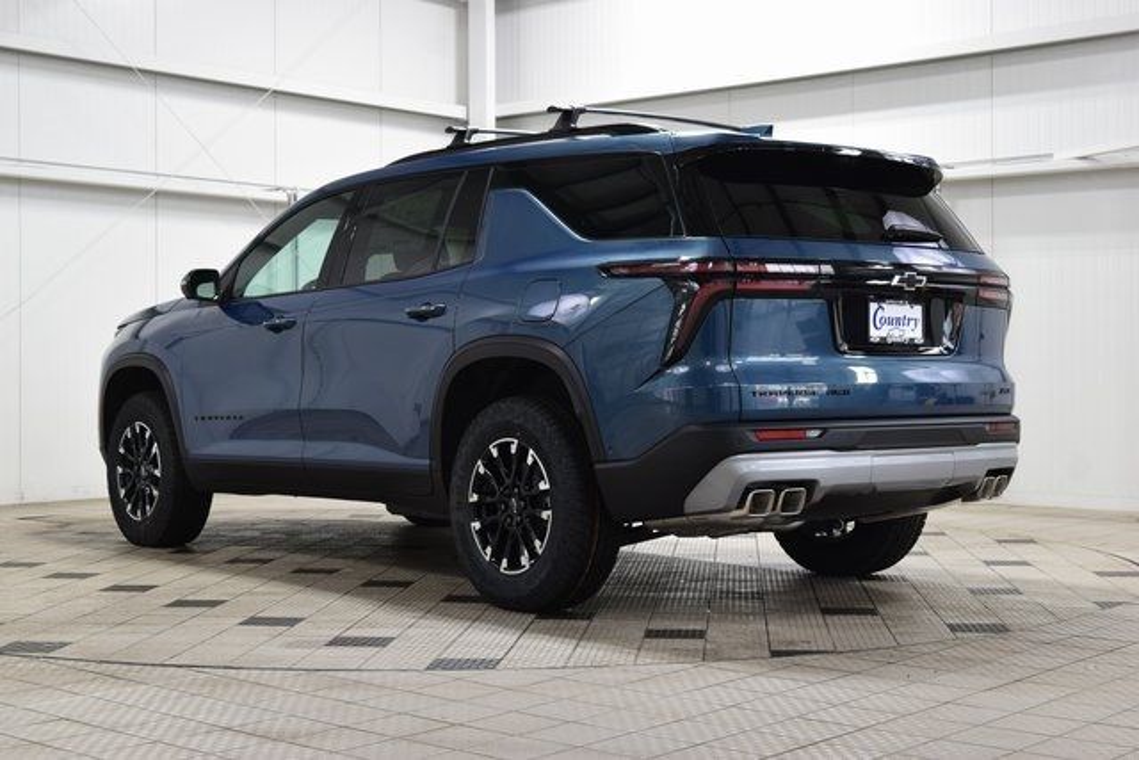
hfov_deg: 36.9
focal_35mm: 54
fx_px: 1709
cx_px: 570
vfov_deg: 25.1
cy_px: 380
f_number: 6.3
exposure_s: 1/15
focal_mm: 36
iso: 500
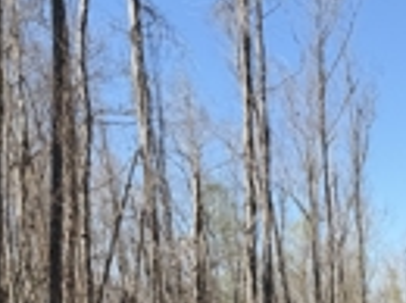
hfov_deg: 24.8
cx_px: 431
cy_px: 440
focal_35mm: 74
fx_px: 866
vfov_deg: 17.9
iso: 80
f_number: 1.78
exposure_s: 1/2525
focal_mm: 6.76
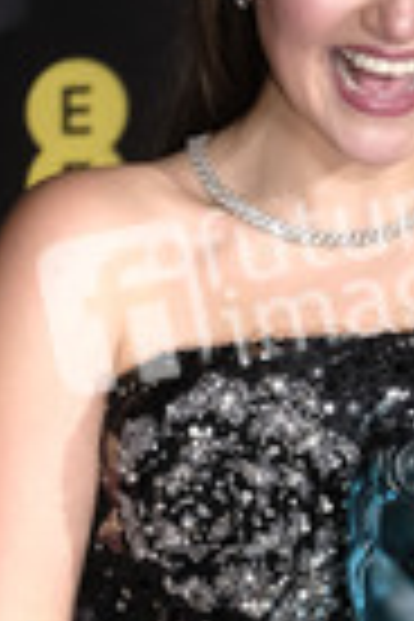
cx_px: 400
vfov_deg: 3.4
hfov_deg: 2.3
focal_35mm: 608
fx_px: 10487
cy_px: 513
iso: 1600
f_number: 3.2
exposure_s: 1/320
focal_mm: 140
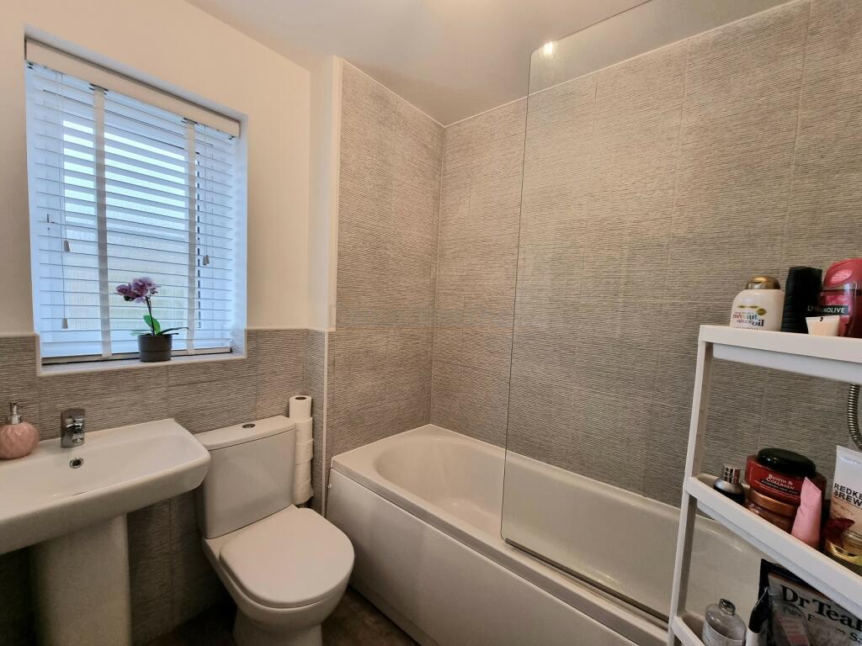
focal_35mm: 13
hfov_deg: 106.2
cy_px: 323
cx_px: 431
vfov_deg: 89.9
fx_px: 324
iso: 200
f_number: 2.2
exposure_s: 1/60.2
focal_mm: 2.2
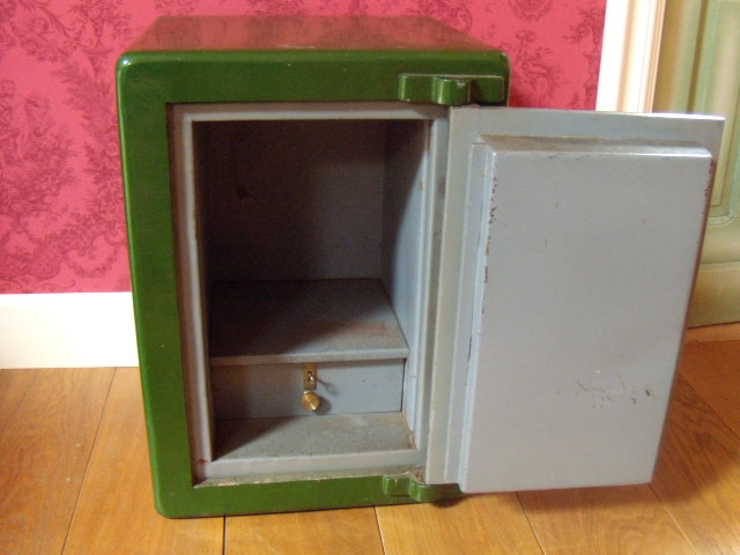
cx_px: 370
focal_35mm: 36
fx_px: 770
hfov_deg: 51.4
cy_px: 278
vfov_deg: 39.7
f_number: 3.6
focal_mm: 6.4
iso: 500
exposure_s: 1/8
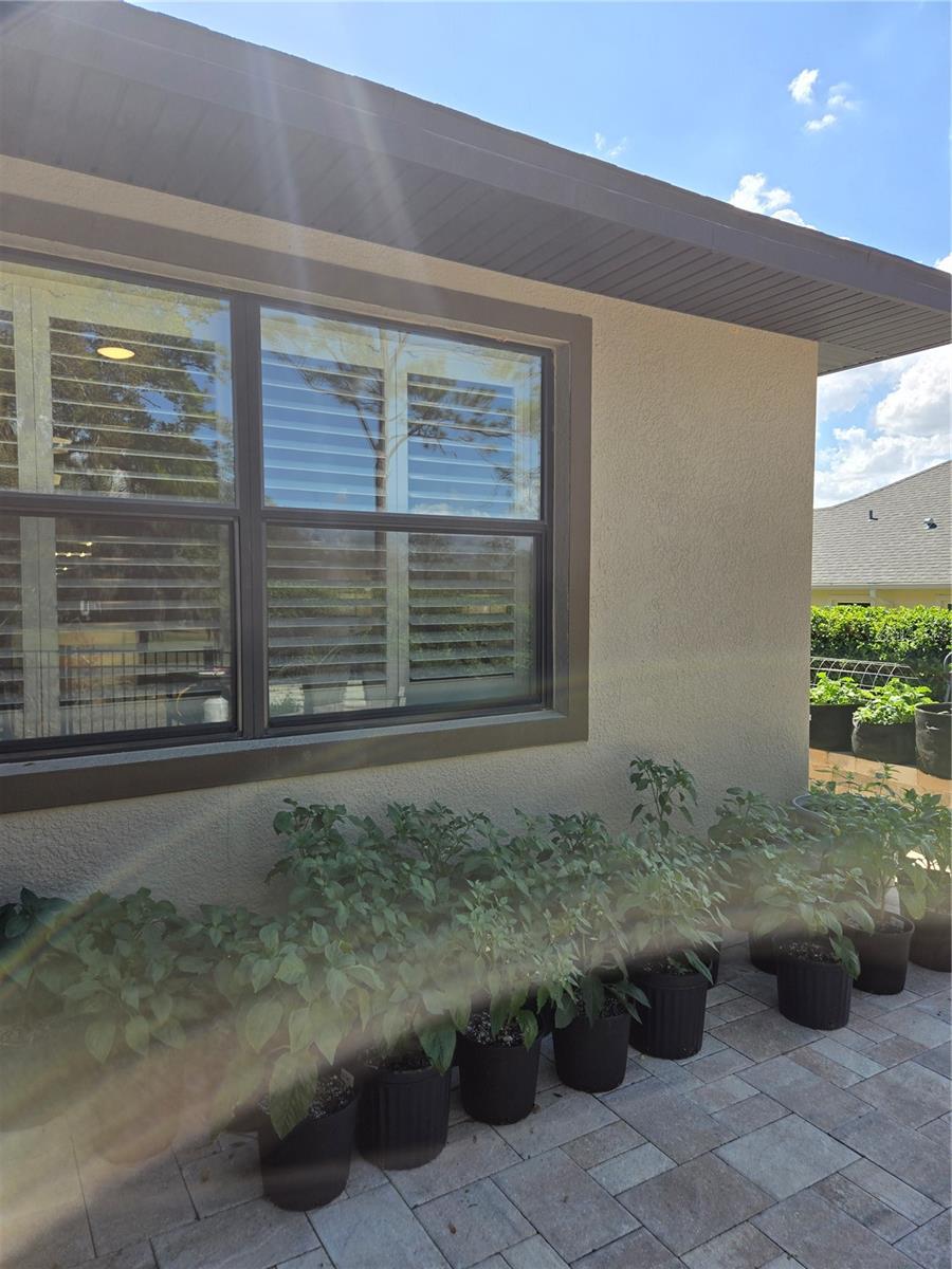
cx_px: 476
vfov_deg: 73.9
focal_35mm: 23
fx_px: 843
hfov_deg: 58.9
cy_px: 634
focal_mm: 5.4
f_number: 1.8
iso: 25
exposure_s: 1/1350
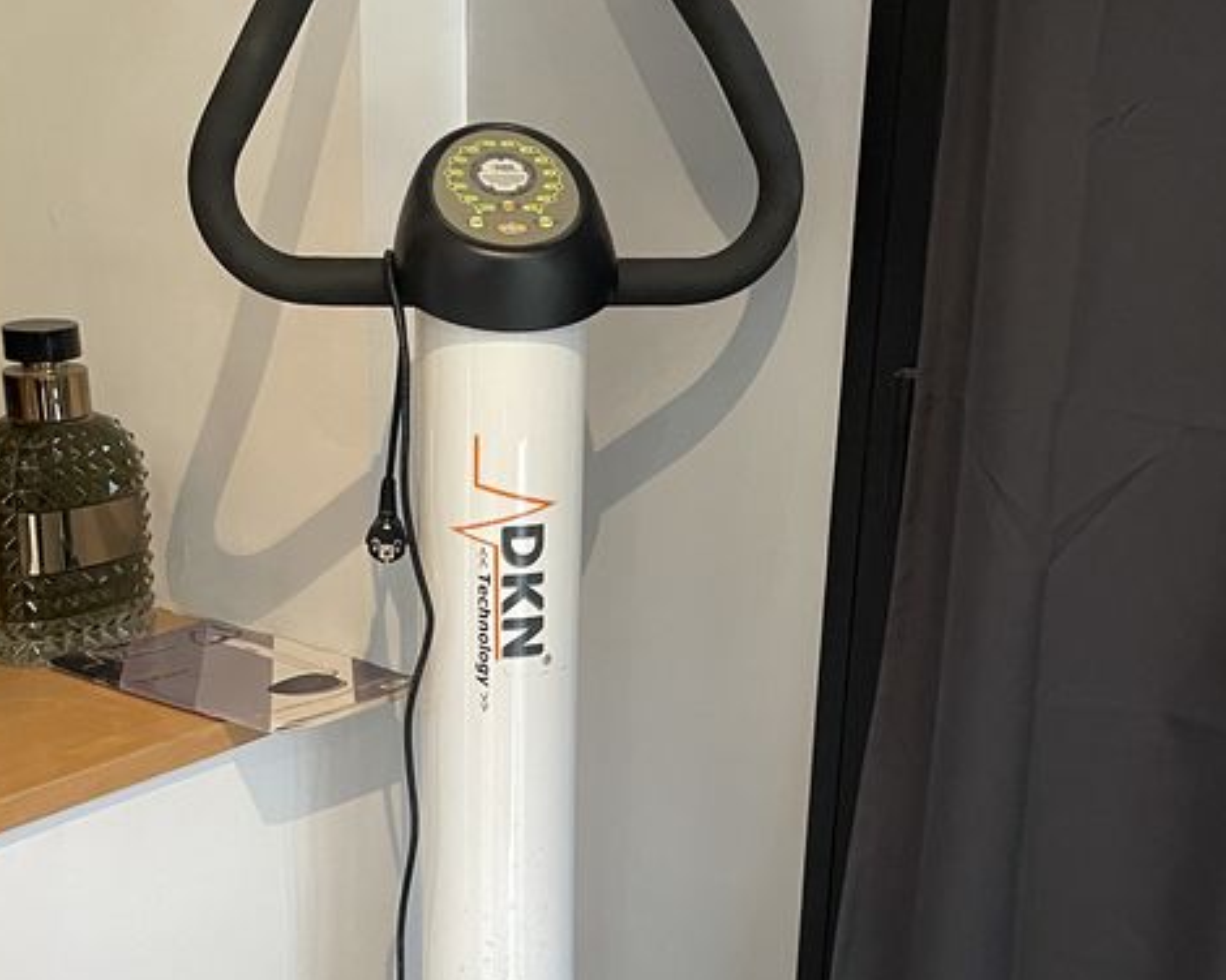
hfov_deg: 34.7
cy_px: 795
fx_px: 1959
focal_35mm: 54
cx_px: 566
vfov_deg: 27.5
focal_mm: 4.2
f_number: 1.6
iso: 400
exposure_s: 1/33
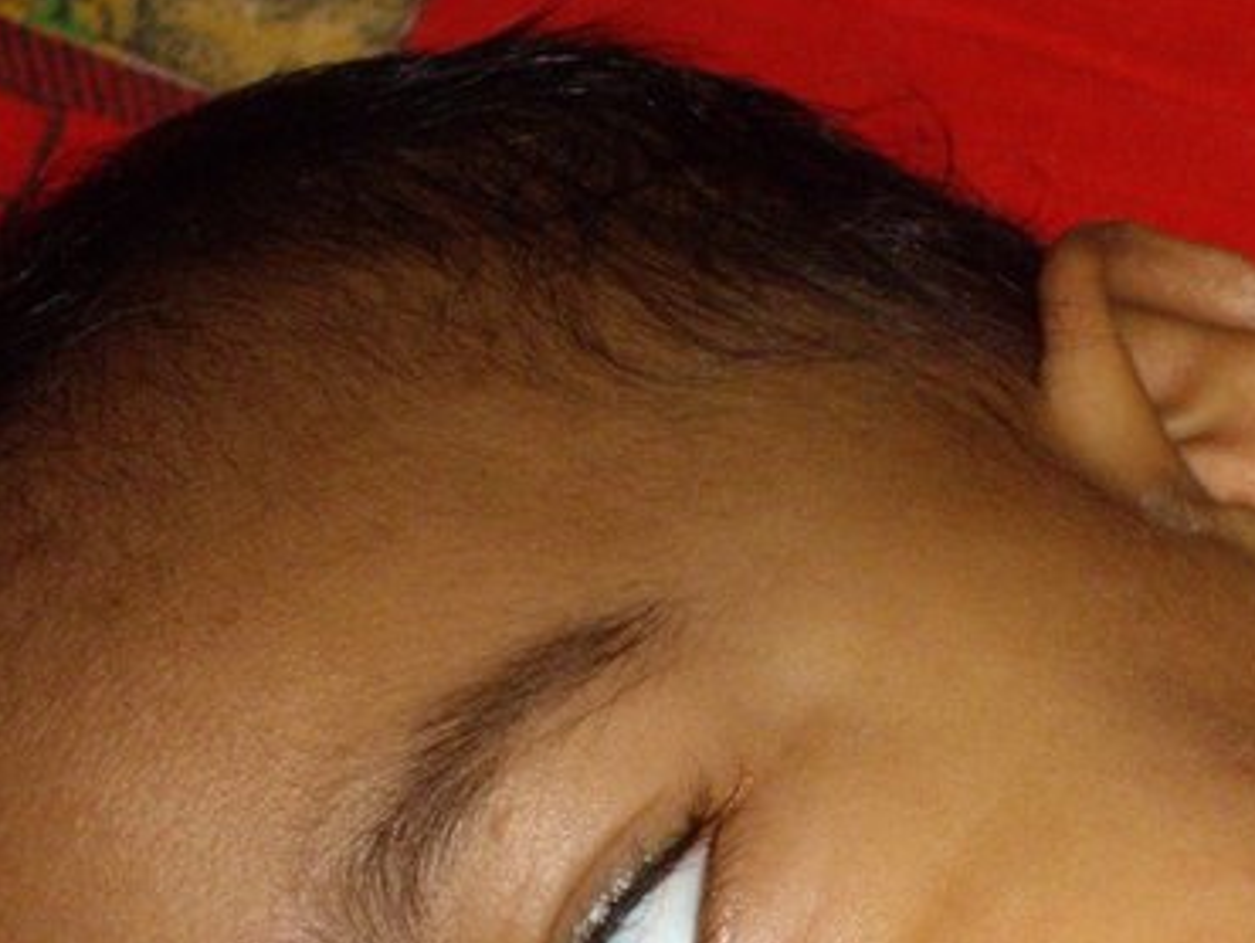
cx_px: 1079
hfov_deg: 10.0
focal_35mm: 197
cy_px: 729
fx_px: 7147
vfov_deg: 7.5
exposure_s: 1/125
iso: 400
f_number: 5.2
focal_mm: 18.6
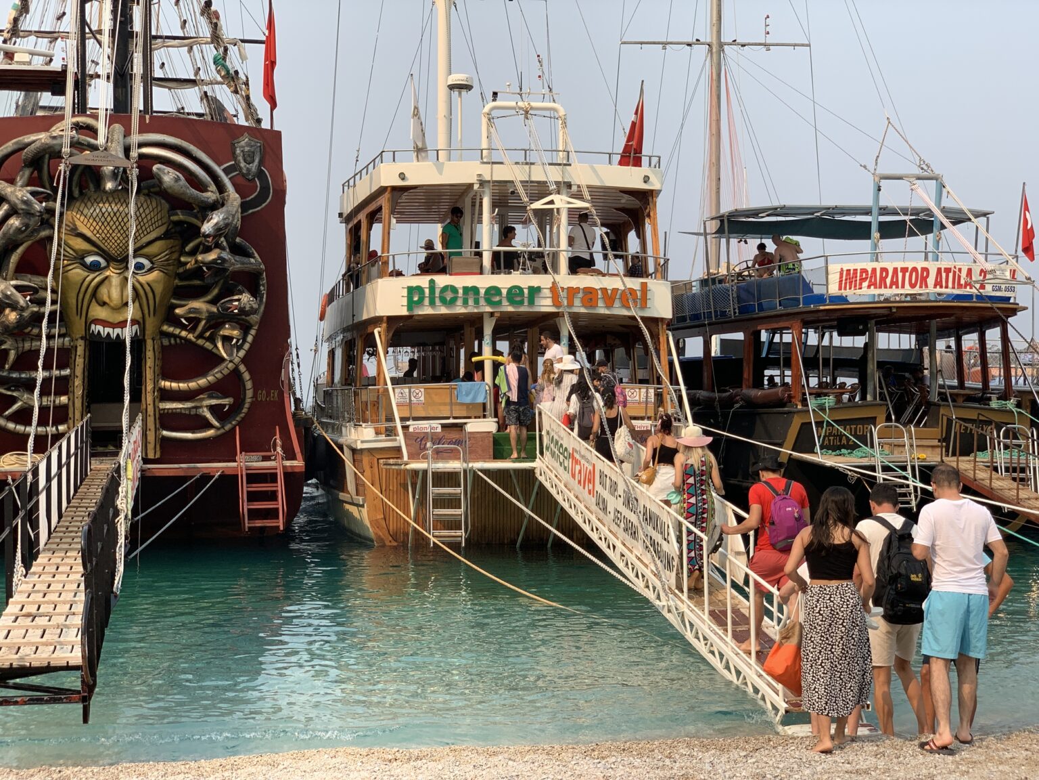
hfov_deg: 36.8
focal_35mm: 52
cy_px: 390
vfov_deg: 28.0
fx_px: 1561
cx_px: 520
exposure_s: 1/551
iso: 16
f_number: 2.4
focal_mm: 6
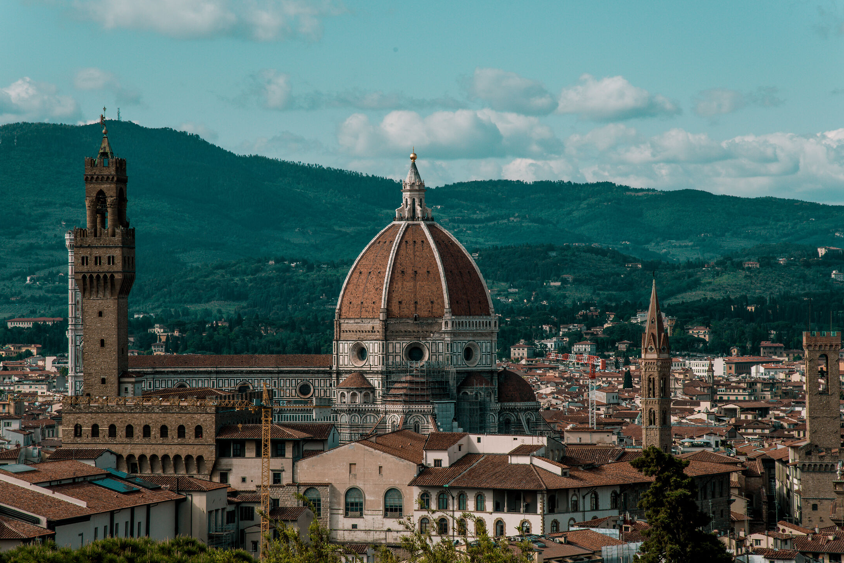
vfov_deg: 10.3
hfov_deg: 15.4
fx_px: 3119
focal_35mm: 133
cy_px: 289
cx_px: 419
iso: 250
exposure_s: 1/250
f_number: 13
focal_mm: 120
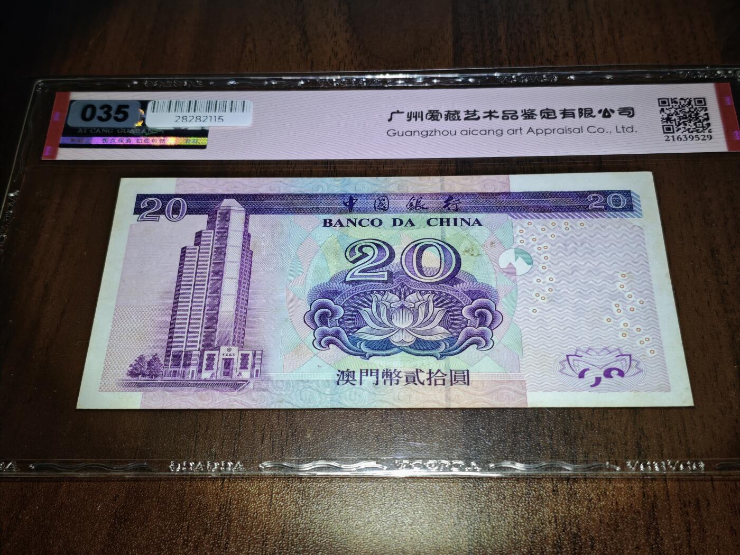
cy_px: 278
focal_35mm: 50
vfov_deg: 29.1
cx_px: 370
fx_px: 1069
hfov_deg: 38.2
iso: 200
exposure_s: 1/105
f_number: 1.63
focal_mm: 5.85
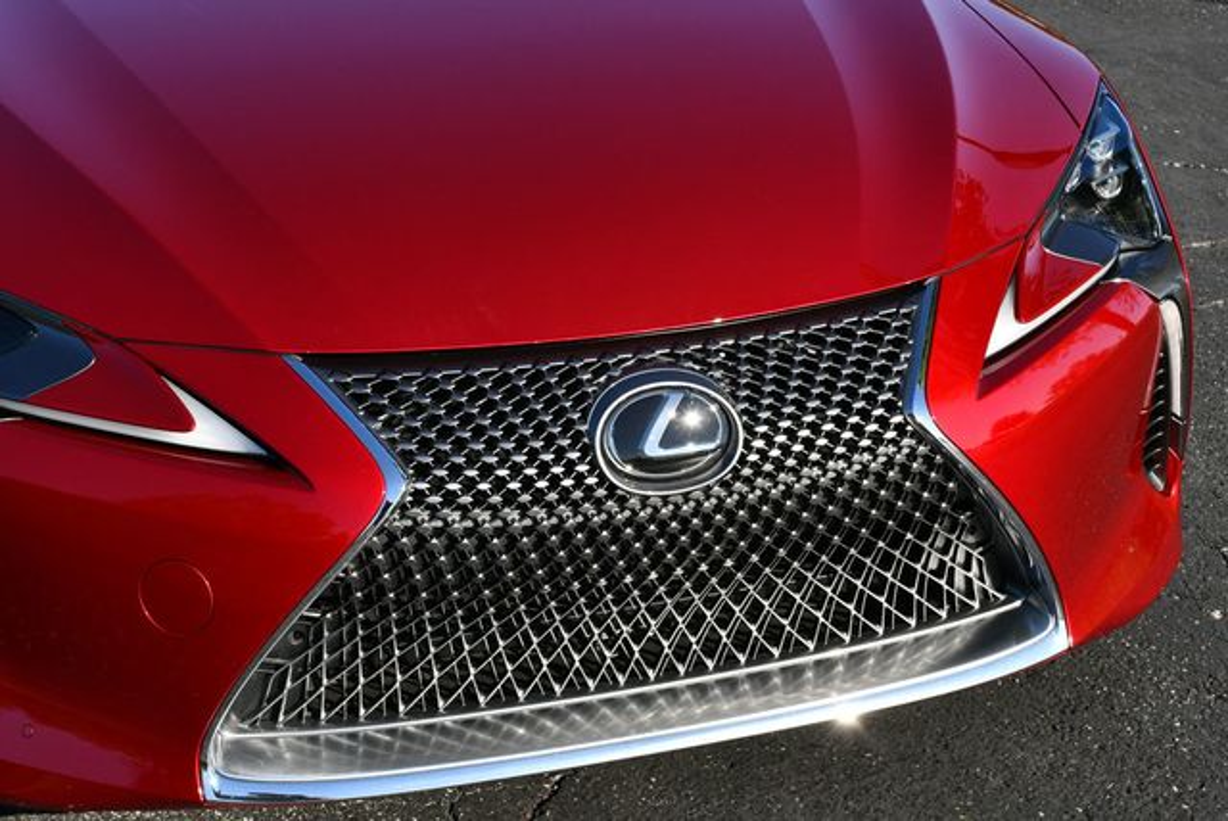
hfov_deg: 31.4
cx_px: 614
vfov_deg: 21.3
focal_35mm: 64
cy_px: 410
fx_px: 2185
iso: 125
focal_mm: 32
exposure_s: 1/250
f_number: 8
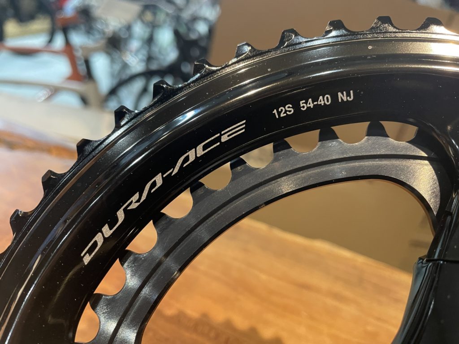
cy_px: 172
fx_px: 345
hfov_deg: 67.3
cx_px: 230
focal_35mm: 26
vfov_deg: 53.1
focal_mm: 4.2
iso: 400
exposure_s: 1/50
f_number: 1.6
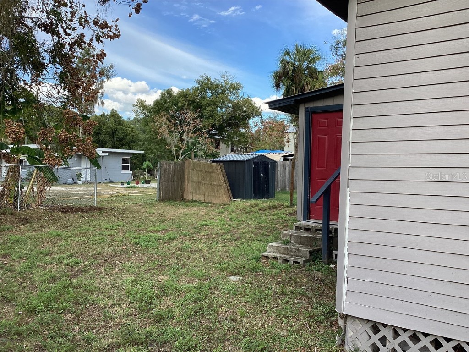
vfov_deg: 45.4
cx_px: 234
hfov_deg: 58.4
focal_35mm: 31
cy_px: 176
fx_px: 420
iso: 25
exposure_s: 1/256
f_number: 2.4
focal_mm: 3.3
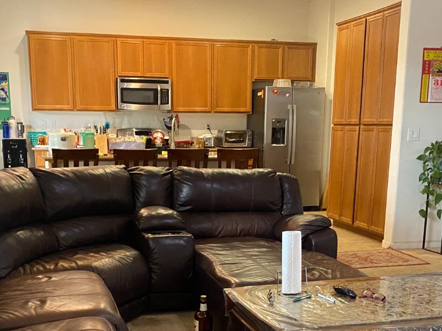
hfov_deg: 40.4
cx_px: 222
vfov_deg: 30.0
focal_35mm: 47
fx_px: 600
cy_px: 272
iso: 500
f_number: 1.8
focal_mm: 4.25
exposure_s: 1/60
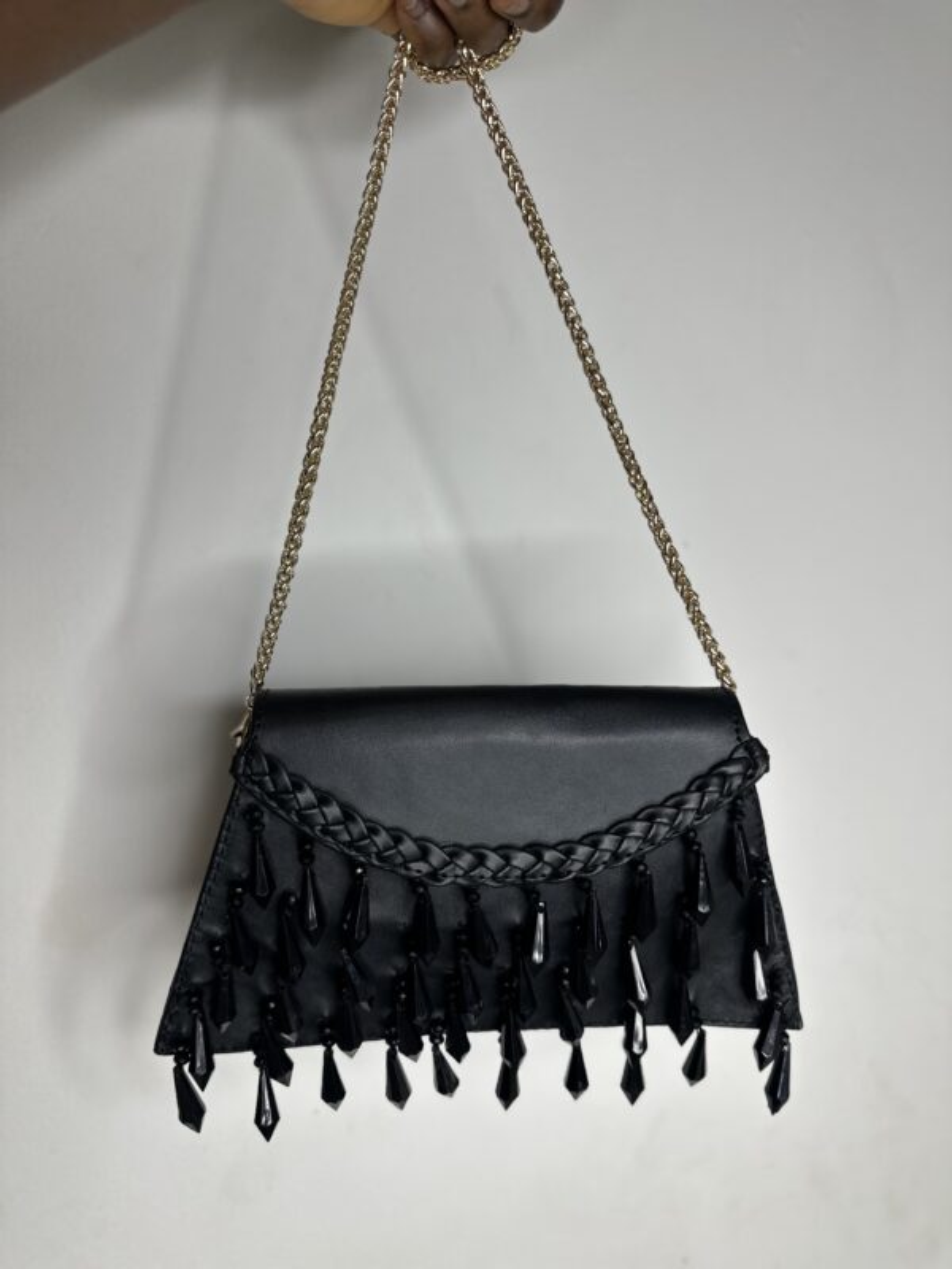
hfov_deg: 56.8
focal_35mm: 24
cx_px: 476
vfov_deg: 71.6
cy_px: 634
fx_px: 880
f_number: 1.78
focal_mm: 6.86
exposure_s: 1/242
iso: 64
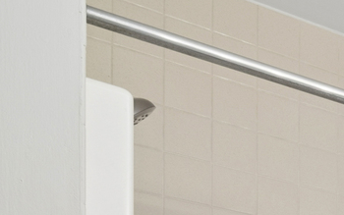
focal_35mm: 85
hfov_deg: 18.7
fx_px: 797
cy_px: 502
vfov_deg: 12.4
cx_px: 626
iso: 200
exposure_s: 1/13
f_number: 8
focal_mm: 12
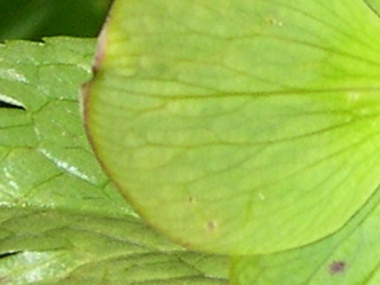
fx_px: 1383
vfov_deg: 11.7
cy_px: 81
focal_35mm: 126
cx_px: 407
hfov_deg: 15.3
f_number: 7.6
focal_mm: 8
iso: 100
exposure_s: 1/170
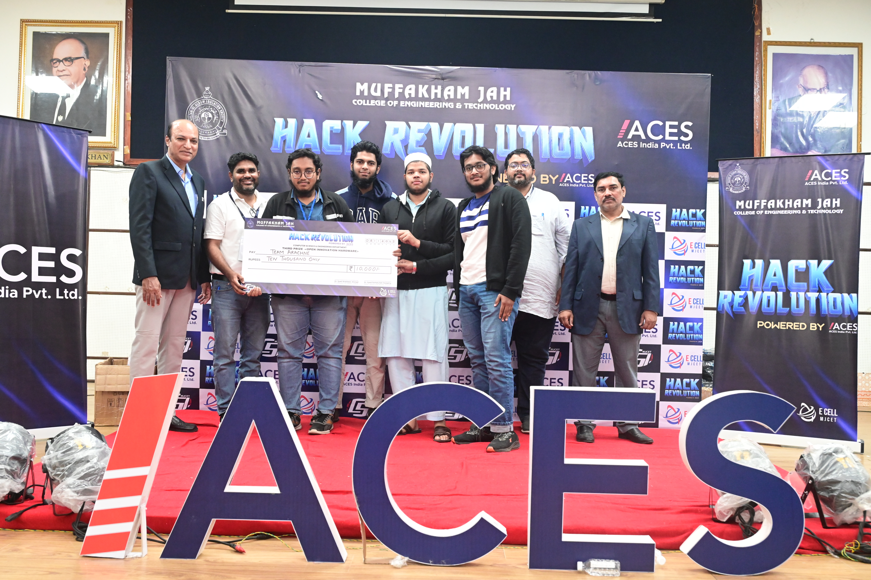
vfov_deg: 39.4
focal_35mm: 34
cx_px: 436
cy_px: 290
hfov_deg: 56.5
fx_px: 810
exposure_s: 1/125
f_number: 5.6
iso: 6400
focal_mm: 33.5
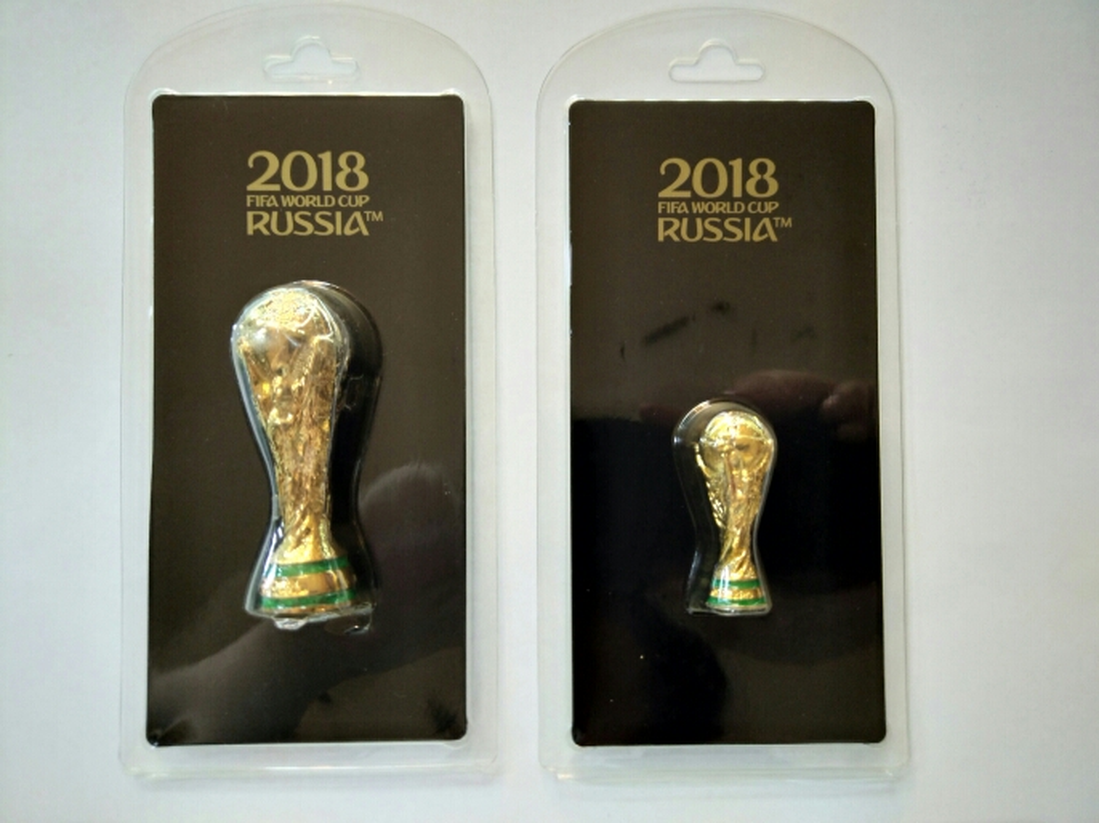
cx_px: 550
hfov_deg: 73.9
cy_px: 412
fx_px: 730
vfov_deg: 58.8
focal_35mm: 23
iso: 400
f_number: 2
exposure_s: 1/25
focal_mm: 4.04
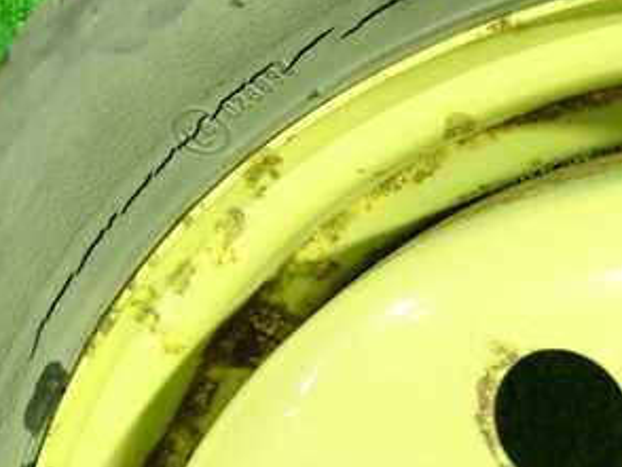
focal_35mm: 51
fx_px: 917
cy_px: 148
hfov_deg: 37.1
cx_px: 410
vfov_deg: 28.4
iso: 800
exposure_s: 1/25
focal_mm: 4.5
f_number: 2
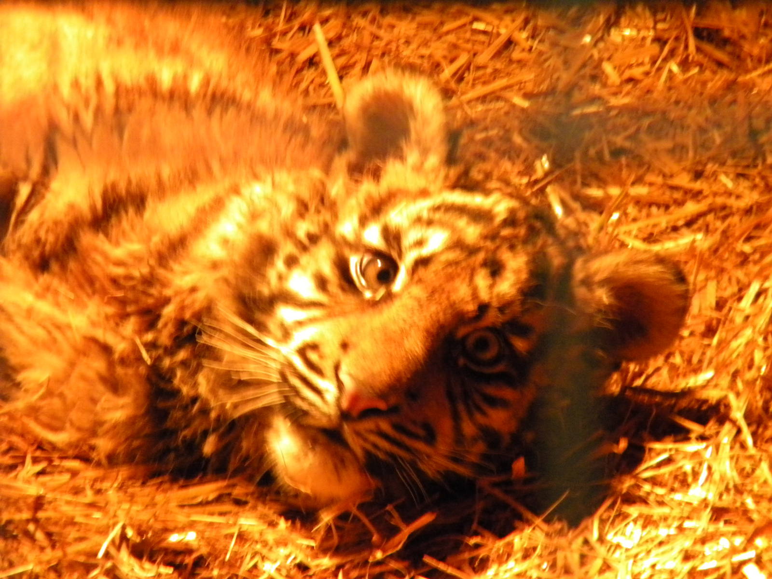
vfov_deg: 3.6
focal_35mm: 414
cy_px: 290
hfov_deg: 4.8
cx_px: 386
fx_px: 9233
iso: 800
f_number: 5.4
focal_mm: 75
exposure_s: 1/34.3
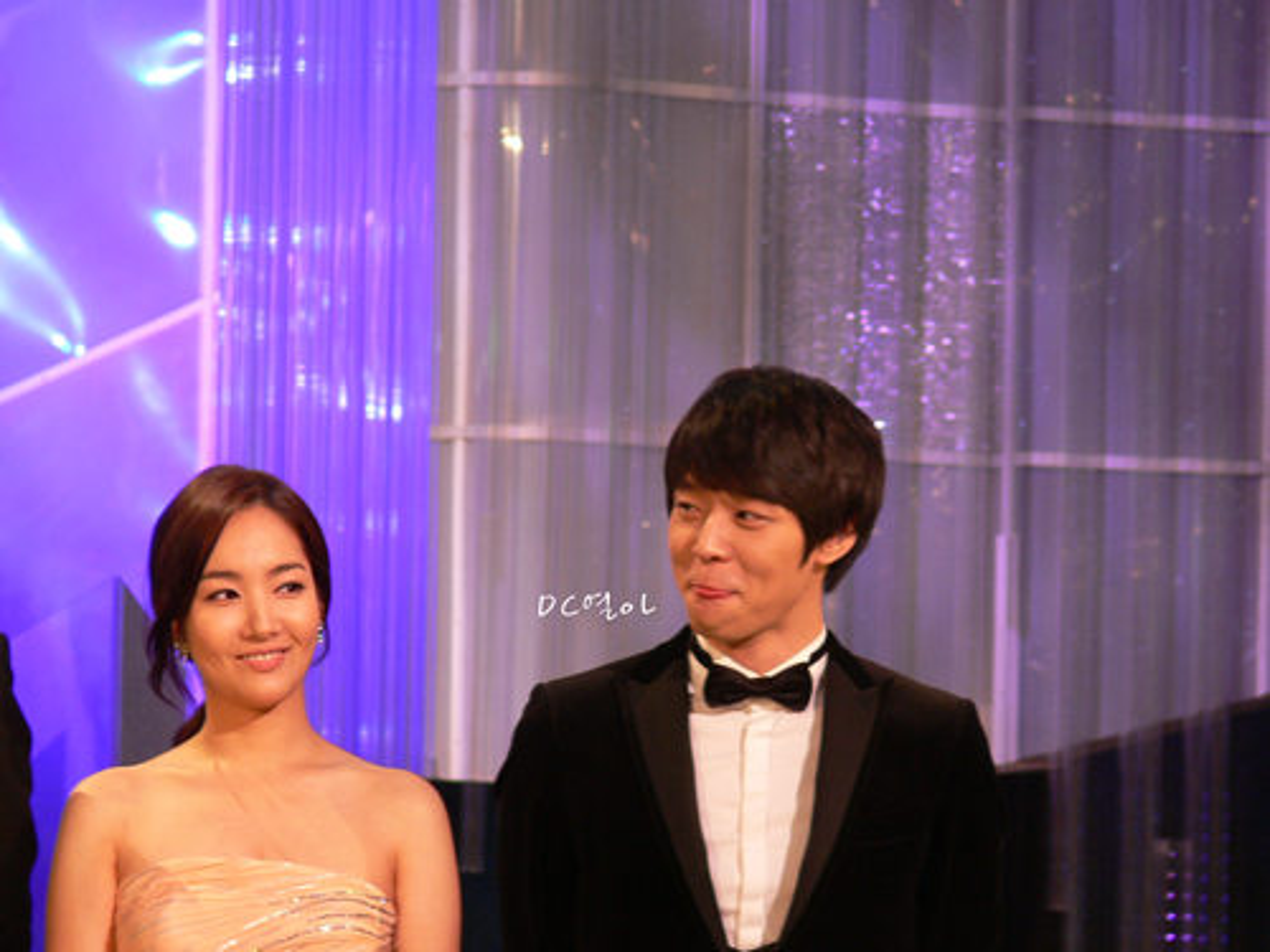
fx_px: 19628
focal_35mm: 535
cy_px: 476
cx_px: 635
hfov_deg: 3.7
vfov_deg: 2.8
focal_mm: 88.8
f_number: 3.7
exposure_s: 1/30
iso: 125
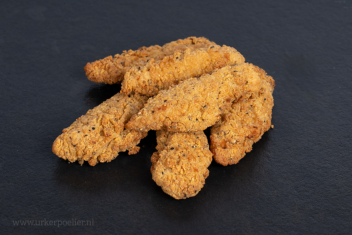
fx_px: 987
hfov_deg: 20.2
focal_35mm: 101
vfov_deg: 13.6
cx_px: 176
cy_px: 118
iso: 100
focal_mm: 101
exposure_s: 1/160
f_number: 9
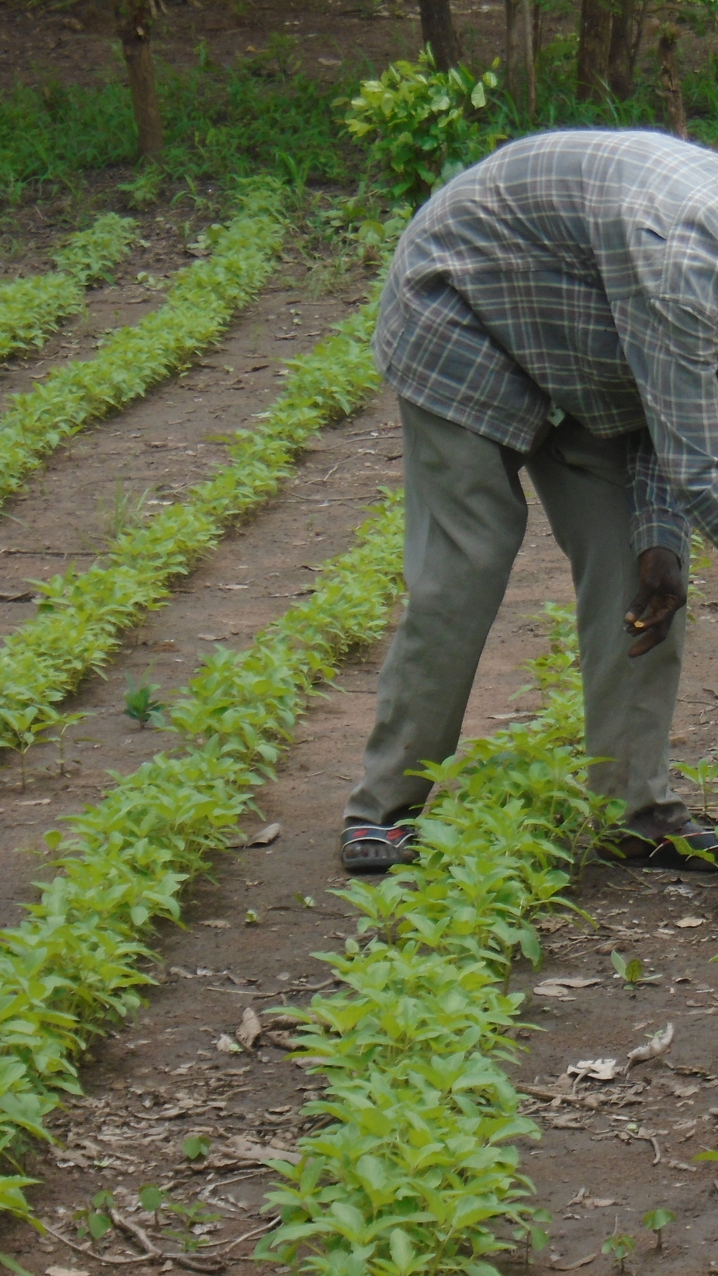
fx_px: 5382
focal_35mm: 159
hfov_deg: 7.6
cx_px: 662
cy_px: 639
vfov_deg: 13.5
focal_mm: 19.3
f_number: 5.8
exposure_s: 1/320
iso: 100
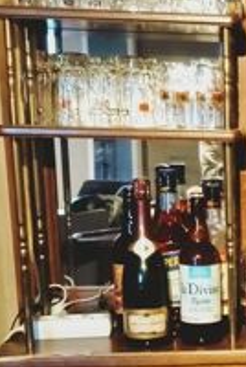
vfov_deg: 21.6
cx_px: 402
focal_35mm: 93
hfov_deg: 13.6
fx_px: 950
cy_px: 297
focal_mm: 3.46
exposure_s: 1/25
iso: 1814
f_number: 2.2
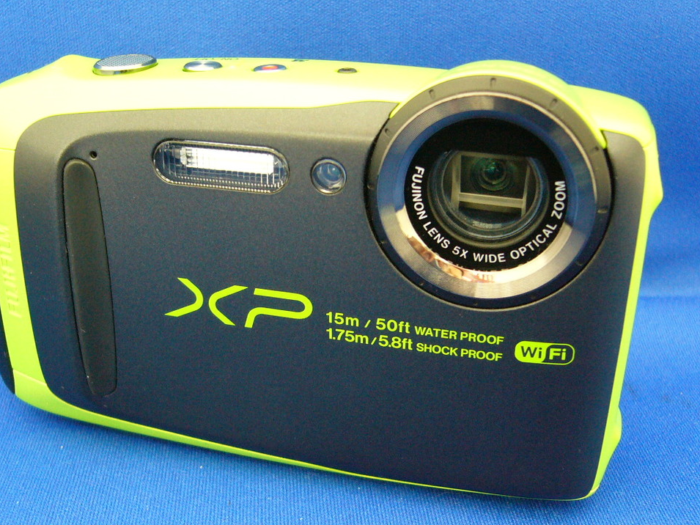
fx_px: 890
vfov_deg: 32.9
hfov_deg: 42.9
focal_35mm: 44
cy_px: 267
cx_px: 308
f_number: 2.8
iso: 200
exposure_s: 1/8
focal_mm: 5.8
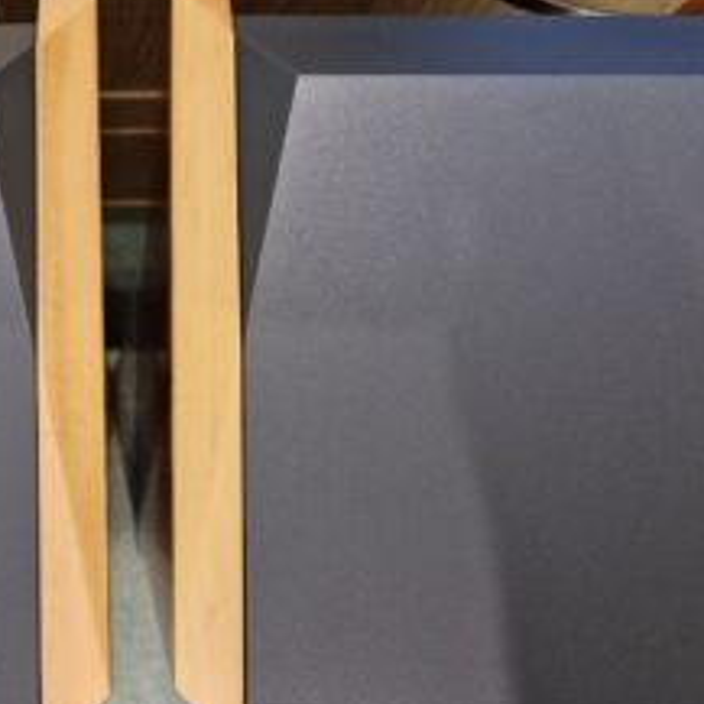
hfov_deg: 34.0
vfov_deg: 35.3
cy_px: 311
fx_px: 1104
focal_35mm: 48
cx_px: 110
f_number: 1.8
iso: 500
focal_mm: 5.54
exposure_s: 1/100
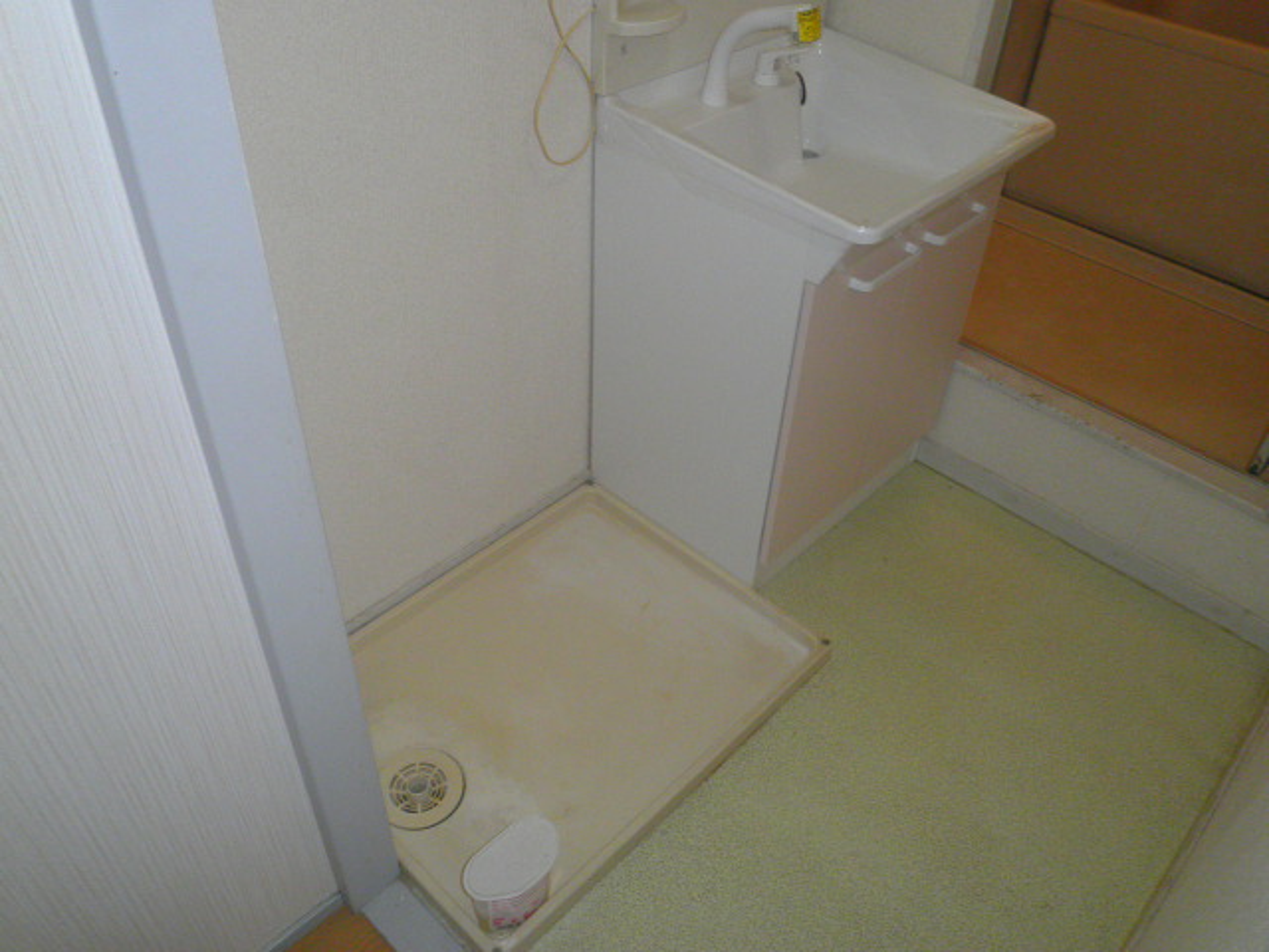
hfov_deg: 67.3
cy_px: 476
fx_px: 953
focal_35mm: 26
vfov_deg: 53.1
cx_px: 634
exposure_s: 1/30
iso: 160
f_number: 2.8
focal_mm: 4.7
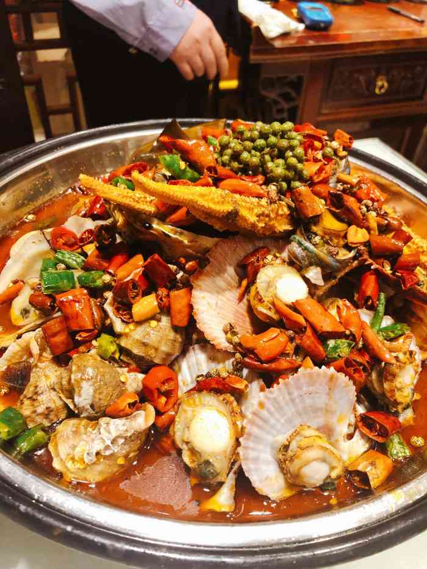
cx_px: 214
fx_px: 460
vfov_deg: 63.4
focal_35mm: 28
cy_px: 284
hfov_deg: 49.8
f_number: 1.8
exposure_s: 1/20
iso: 40
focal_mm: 4
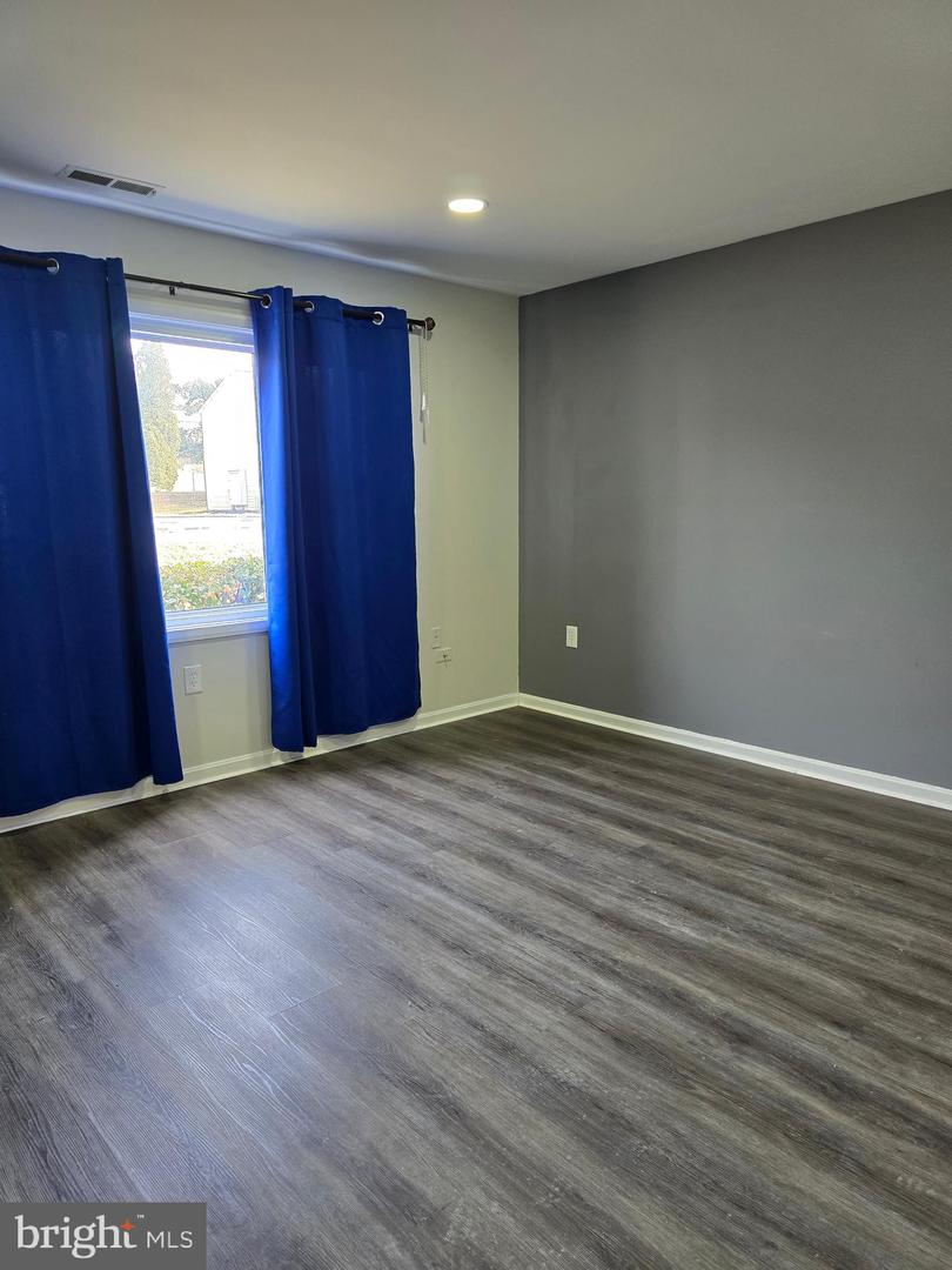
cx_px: 476
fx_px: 843
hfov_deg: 58.9
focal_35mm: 23
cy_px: 635
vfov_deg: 73.9
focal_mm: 6.3
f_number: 1.7
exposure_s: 1/120
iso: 125
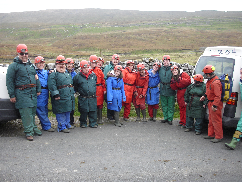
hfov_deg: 49.0
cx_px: 121
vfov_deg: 37.7
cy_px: 91
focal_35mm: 38
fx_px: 266
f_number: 2.8
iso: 100
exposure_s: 1/200
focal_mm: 6.2
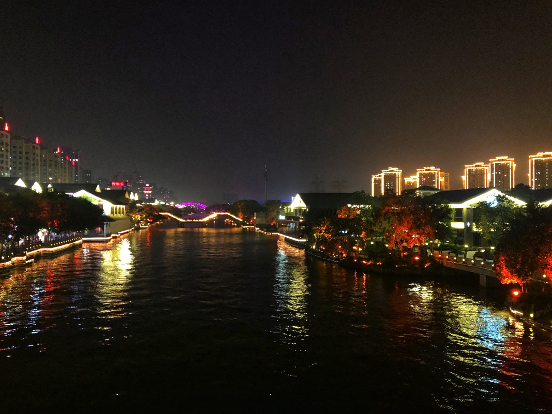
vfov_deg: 49.7
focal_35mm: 28
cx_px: 276
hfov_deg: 63.4
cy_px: 207
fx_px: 446
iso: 125
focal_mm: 4
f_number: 1.8
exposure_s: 1/4
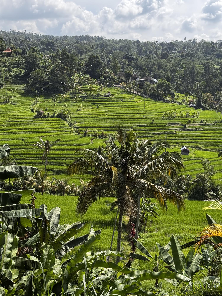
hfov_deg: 30.3
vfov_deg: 39.7
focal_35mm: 48
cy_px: 148
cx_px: 111
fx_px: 410
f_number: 1.78
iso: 64
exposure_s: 1/1818
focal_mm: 6.76
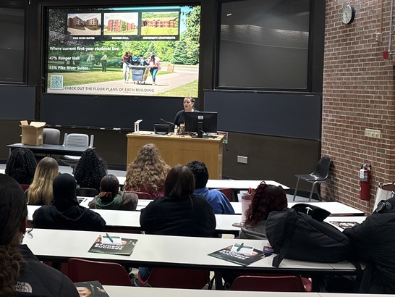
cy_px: 92
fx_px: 514
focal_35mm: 45
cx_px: 113
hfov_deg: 41.2
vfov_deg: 31.9
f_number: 1.78
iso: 400
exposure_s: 1/60
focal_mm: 6.76
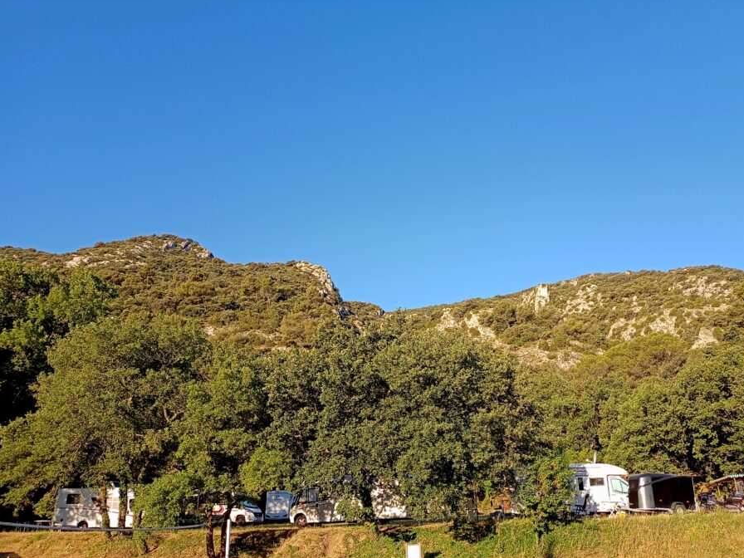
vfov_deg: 44.1
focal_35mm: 32
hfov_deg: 56.7
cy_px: 301
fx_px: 688
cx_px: 411
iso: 116
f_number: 1.79
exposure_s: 1/1333
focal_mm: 4.71
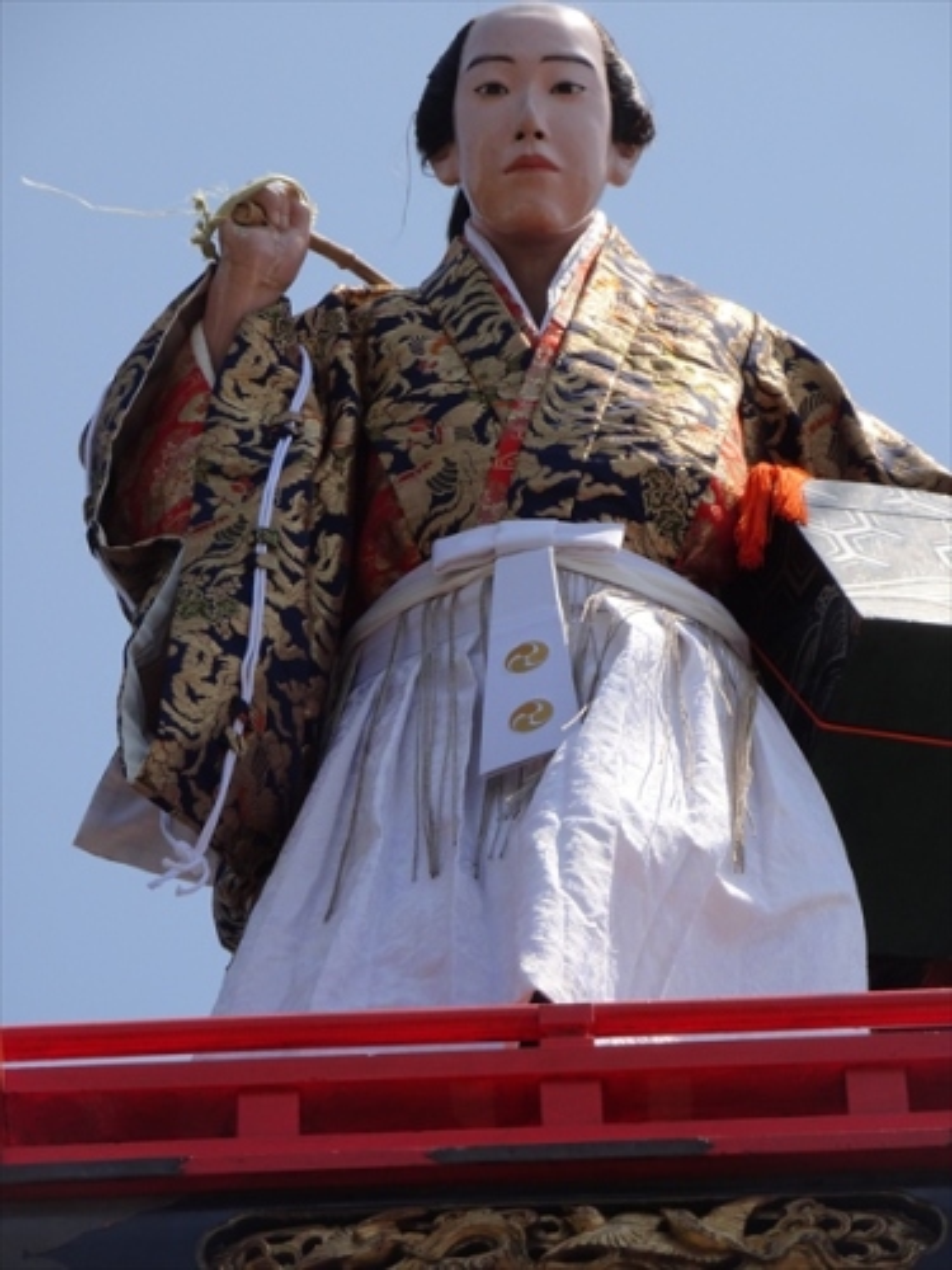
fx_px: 8251
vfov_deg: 8.8
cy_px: 635
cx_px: 476
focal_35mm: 225
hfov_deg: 6.6
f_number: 6.3
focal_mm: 38.47
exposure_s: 1/500
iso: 80
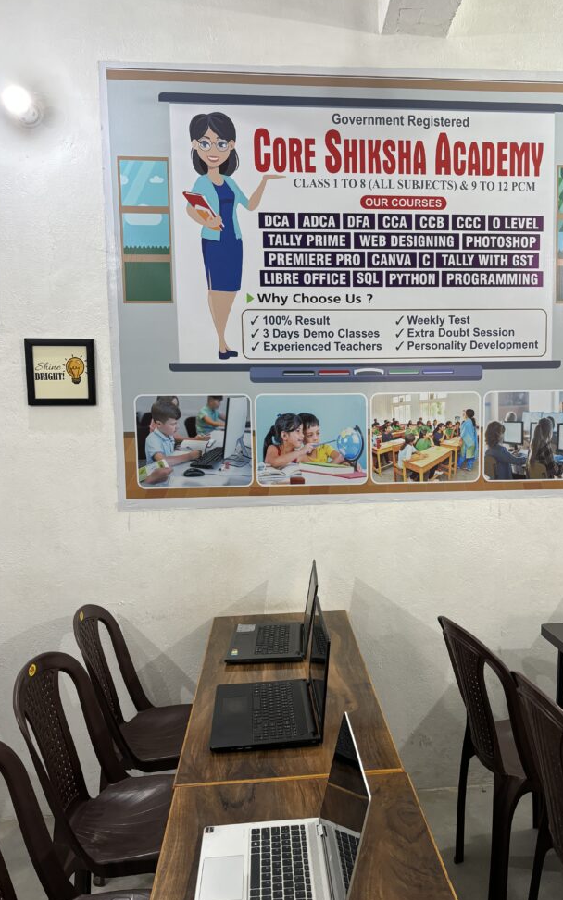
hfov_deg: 42.9
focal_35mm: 29
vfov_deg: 64.6
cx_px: 345
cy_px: 462
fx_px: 712
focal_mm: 5.96
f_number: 1.6
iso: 160
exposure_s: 1/50
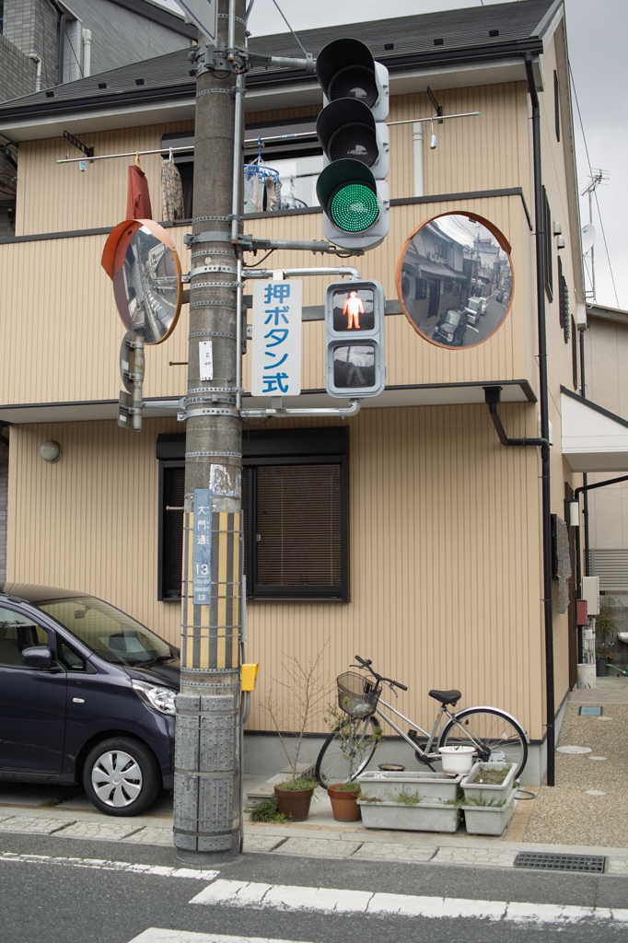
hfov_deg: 32.6
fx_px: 1073
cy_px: 472
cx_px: 314
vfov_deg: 47.4
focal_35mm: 41
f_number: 2.8
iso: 100
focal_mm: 24.2
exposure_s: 1/800
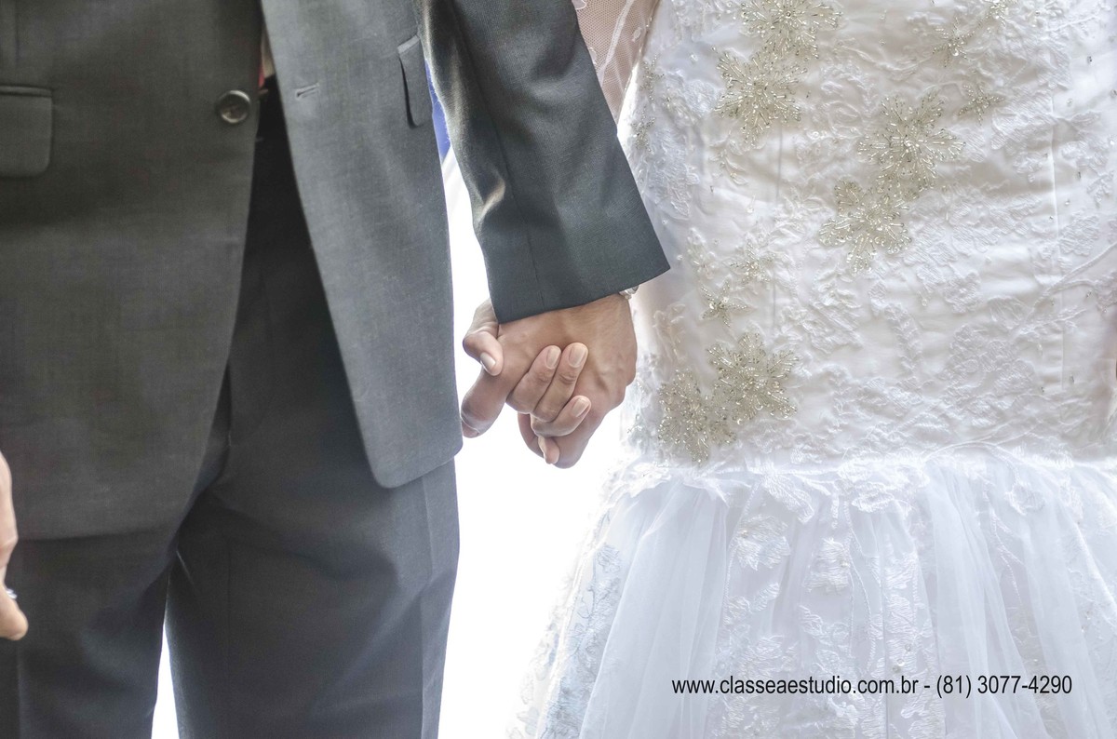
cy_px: 370
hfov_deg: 19.5
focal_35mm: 105
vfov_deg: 13.0
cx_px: 558
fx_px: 3250
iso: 1600
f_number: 2.8
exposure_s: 1/50
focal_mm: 70
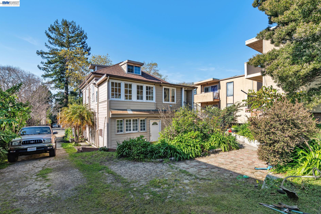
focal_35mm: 17
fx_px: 152
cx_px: 167
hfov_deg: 93.2
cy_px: 113
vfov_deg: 70.4
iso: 250
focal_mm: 16
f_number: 11
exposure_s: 1/250
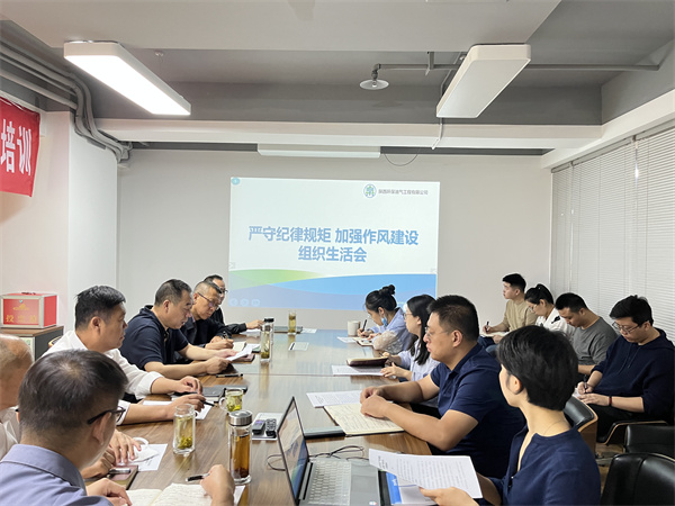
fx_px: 507
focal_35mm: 26
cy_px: 253
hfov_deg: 67.3
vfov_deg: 53.1
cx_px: 338
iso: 200
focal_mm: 5.1
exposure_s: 1/60
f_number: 1.6
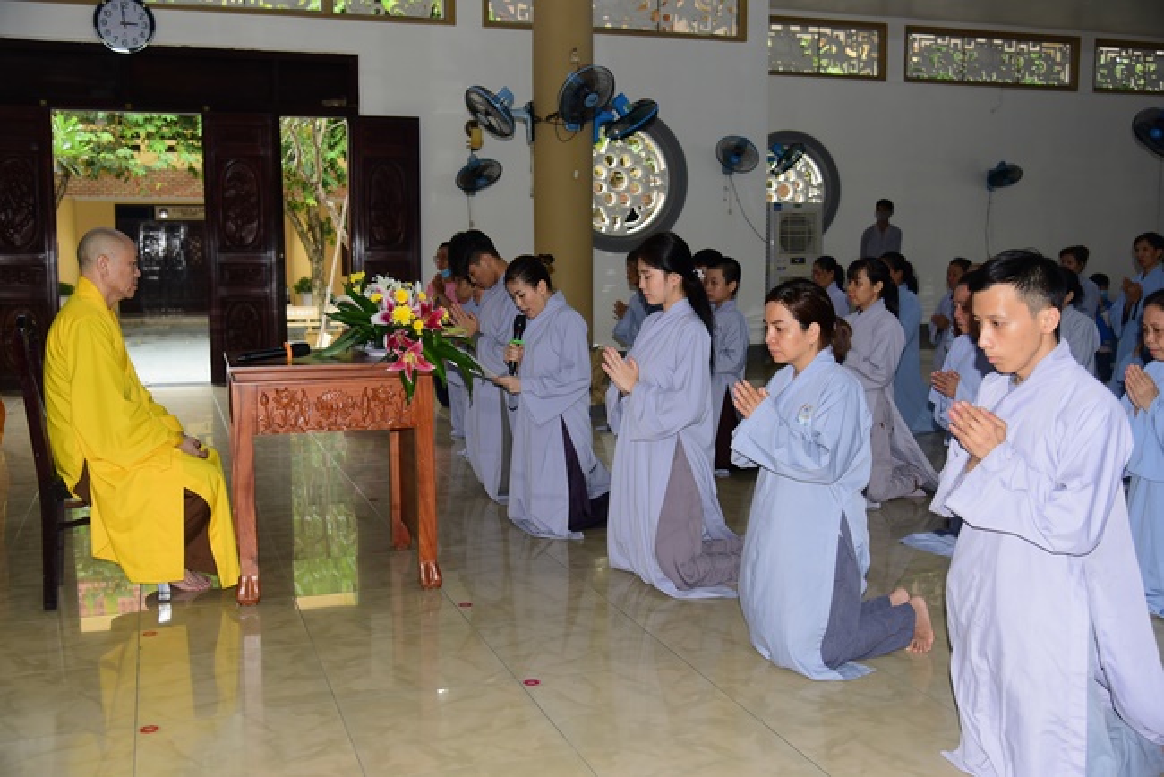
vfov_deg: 37.9
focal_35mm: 35
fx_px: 1132
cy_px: 388
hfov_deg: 54.4
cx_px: 582
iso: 320
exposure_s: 1/60
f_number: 4
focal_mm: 35
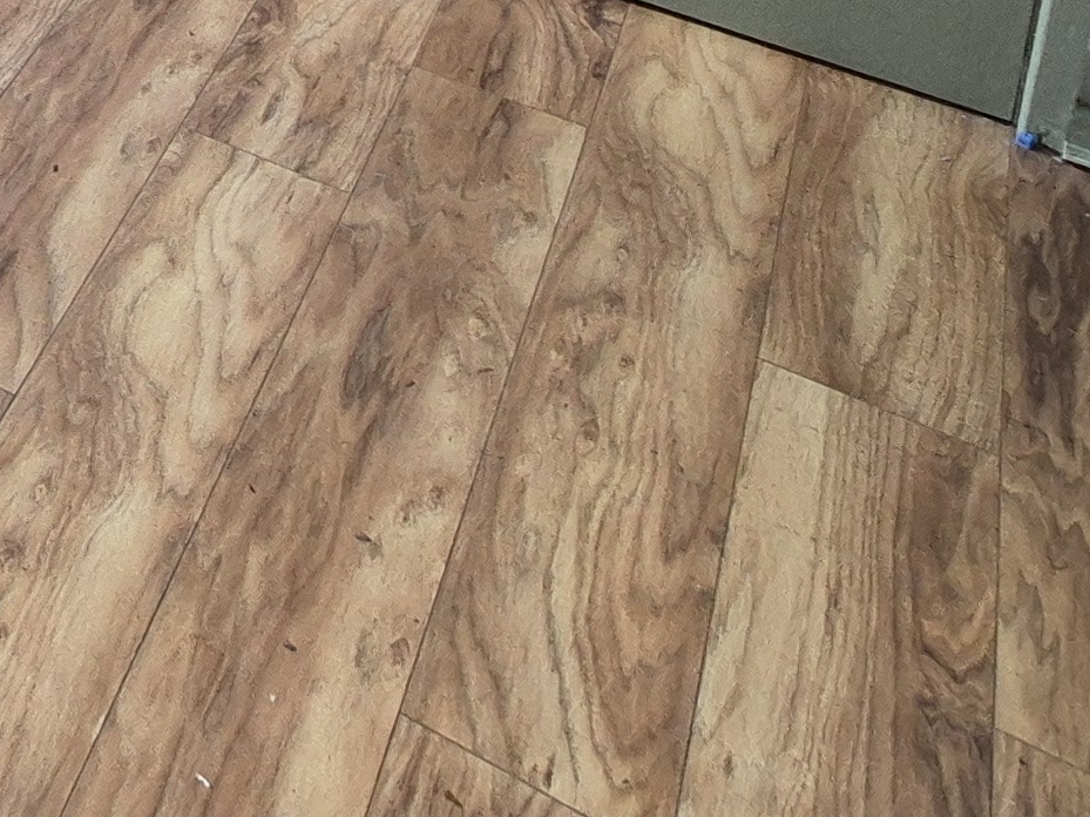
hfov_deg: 25.1
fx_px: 1763
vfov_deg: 18.2
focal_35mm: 56
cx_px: -593
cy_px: -795
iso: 400
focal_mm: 2.2
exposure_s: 1/50
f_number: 2.2
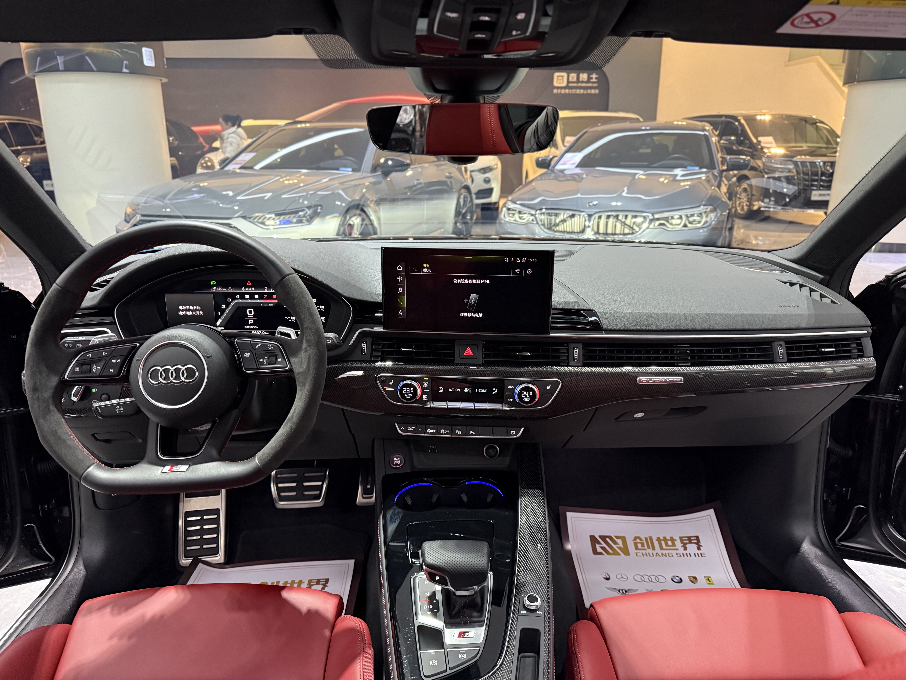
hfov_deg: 71.6
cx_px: 453
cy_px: 340
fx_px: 628
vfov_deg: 56.8
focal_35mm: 24
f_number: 1.78
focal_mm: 6.76
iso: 800
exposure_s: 1/50
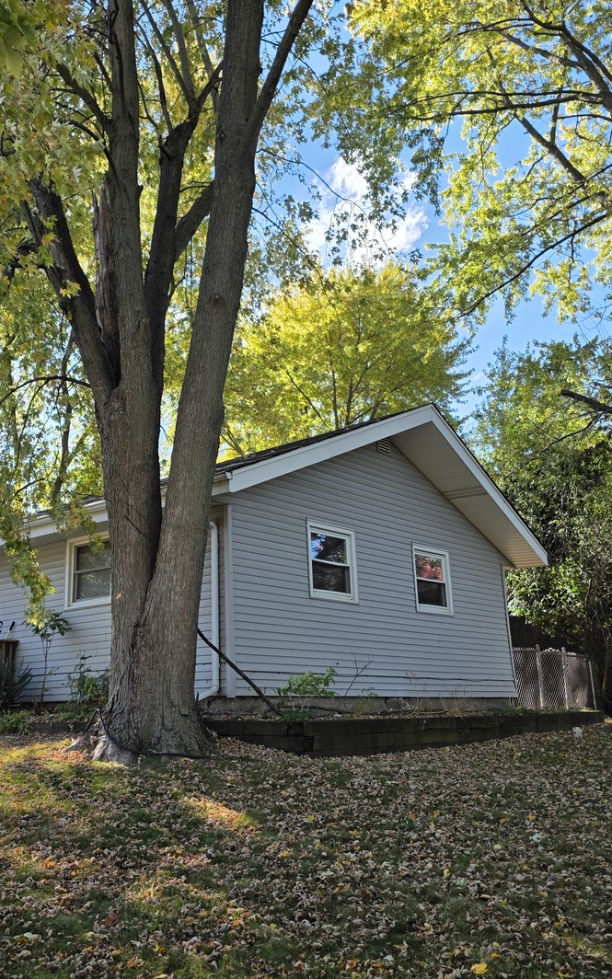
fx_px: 881
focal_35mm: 33
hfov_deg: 38.1
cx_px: 229
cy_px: 483
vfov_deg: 58.1
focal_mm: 6.3
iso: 40
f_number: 1.7
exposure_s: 1/1212
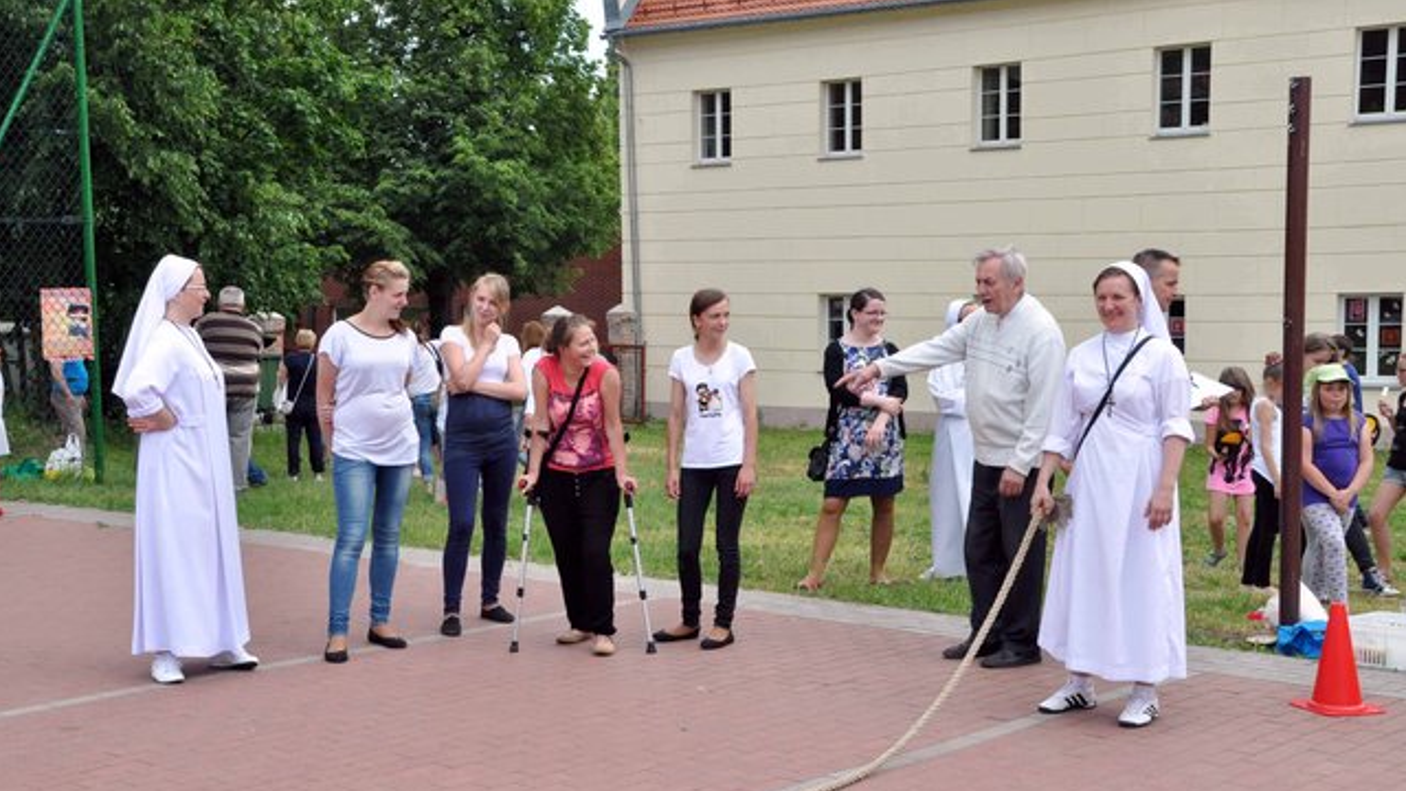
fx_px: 1901
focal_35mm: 51
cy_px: 435
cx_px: 705
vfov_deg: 23.5
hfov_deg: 40.6
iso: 800
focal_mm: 32
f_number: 13
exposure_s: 1/500
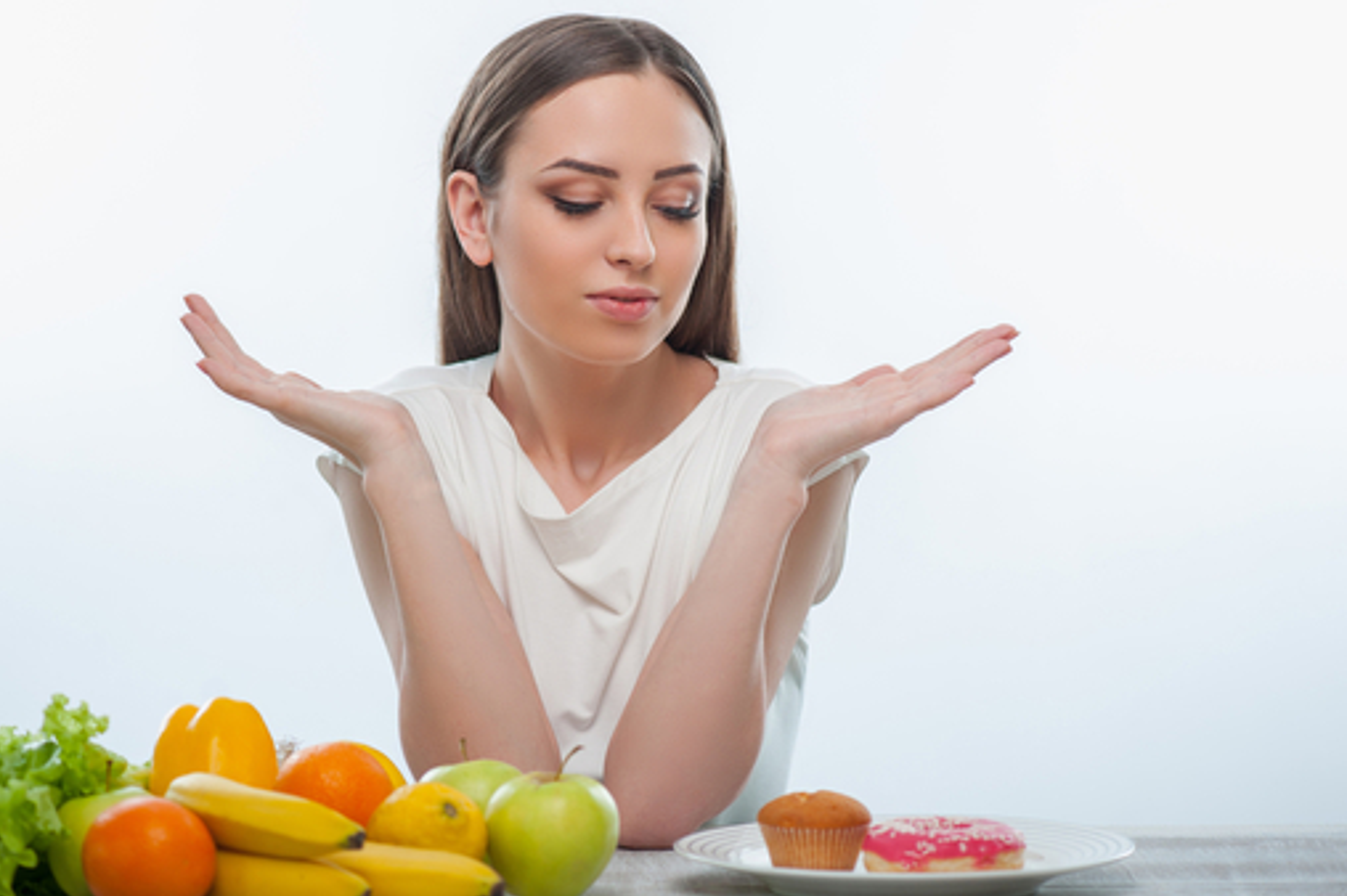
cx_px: 573
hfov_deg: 16.5
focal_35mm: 124
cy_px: 415
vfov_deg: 11.0
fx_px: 4636
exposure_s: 1/200
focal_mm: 105
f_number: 5
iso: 200
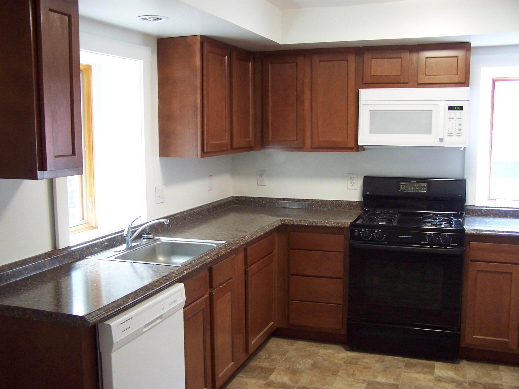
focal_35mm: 38
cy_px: 194
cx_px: 260
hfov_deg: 49.0
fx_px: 570
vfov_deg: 37.7
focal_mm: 6.3
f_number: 2.8
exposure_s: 1/8
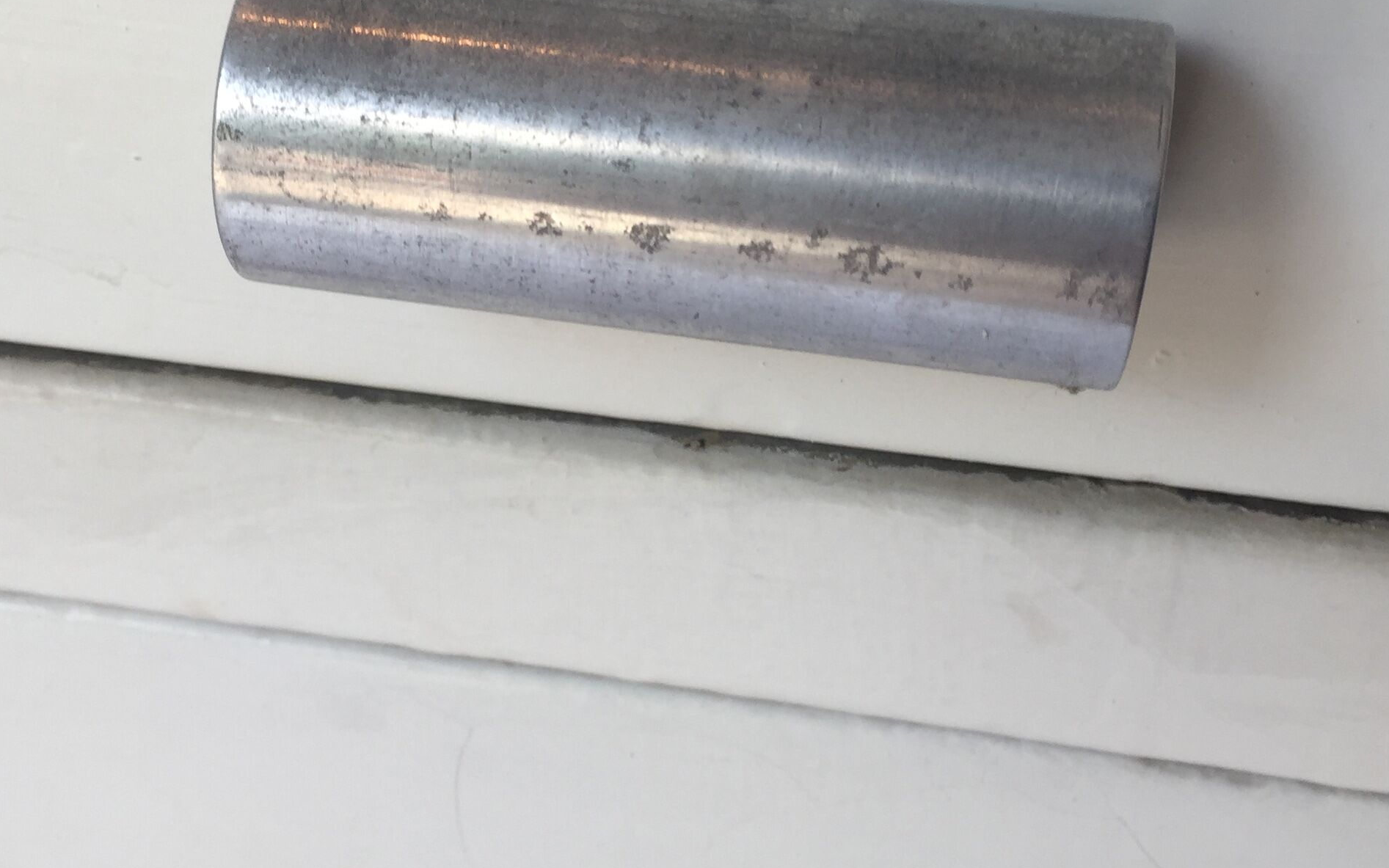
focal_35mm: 53
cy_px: 401
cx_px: 590
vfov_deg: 24.4
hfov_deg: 38.1
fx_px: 2006
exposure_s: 1/169
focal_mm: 4.15
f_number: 2.2
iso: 32
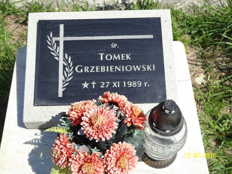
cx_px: 116
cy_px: 87
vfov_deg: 29.7
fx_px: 328
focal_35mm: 49
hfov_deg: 38.9
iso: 80
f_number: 3
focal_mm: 10.6
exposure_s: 1/1500
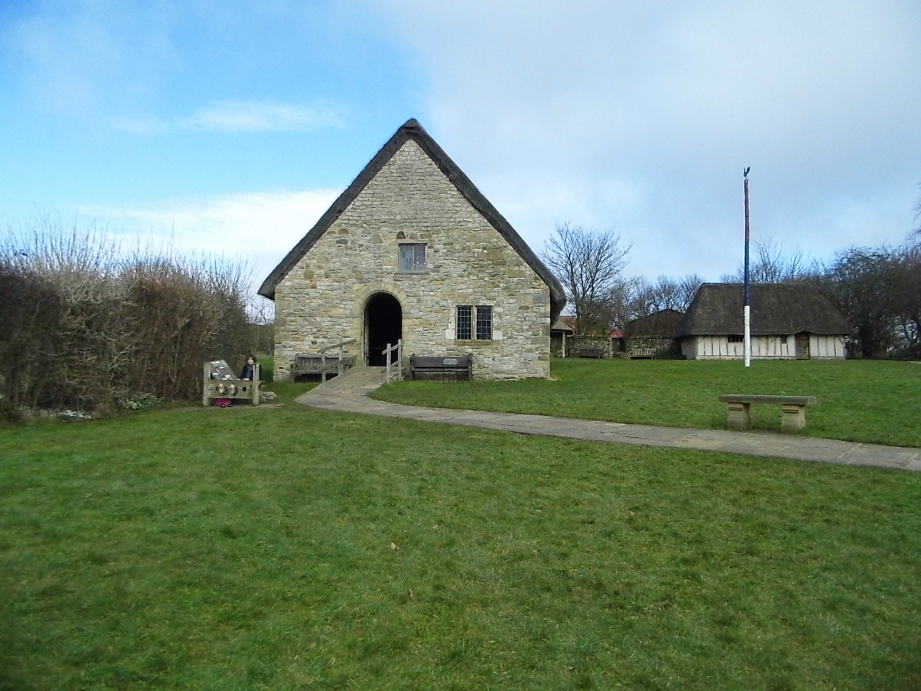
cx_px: 460
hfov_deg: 69.4
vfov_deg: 54.9
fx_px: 665
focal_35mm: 25
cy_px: 346
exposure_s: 1/640
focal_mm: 4.5
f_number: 8.9
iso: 400
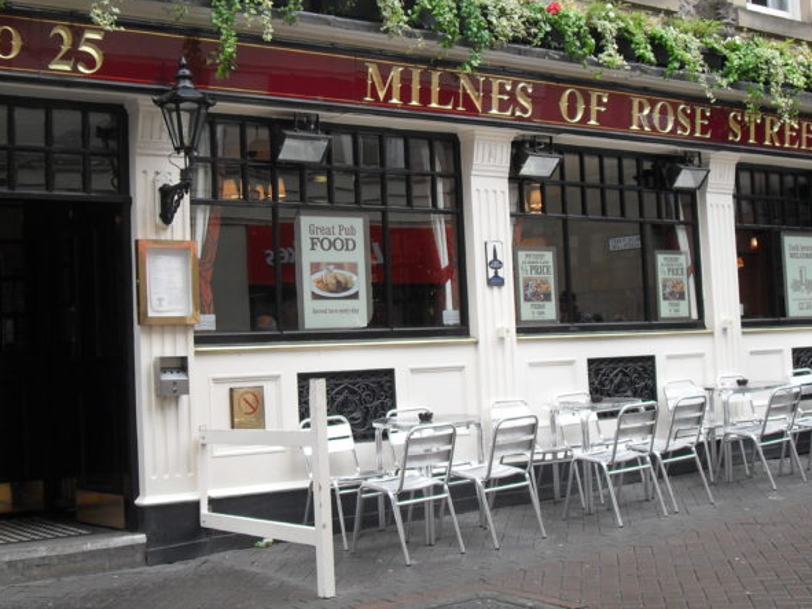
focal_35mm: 52
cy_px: 268
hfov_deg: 36.8
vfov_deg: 28.0
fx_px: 1220
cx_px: 426
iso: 100
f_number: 3
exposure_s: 1/250
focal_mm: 7
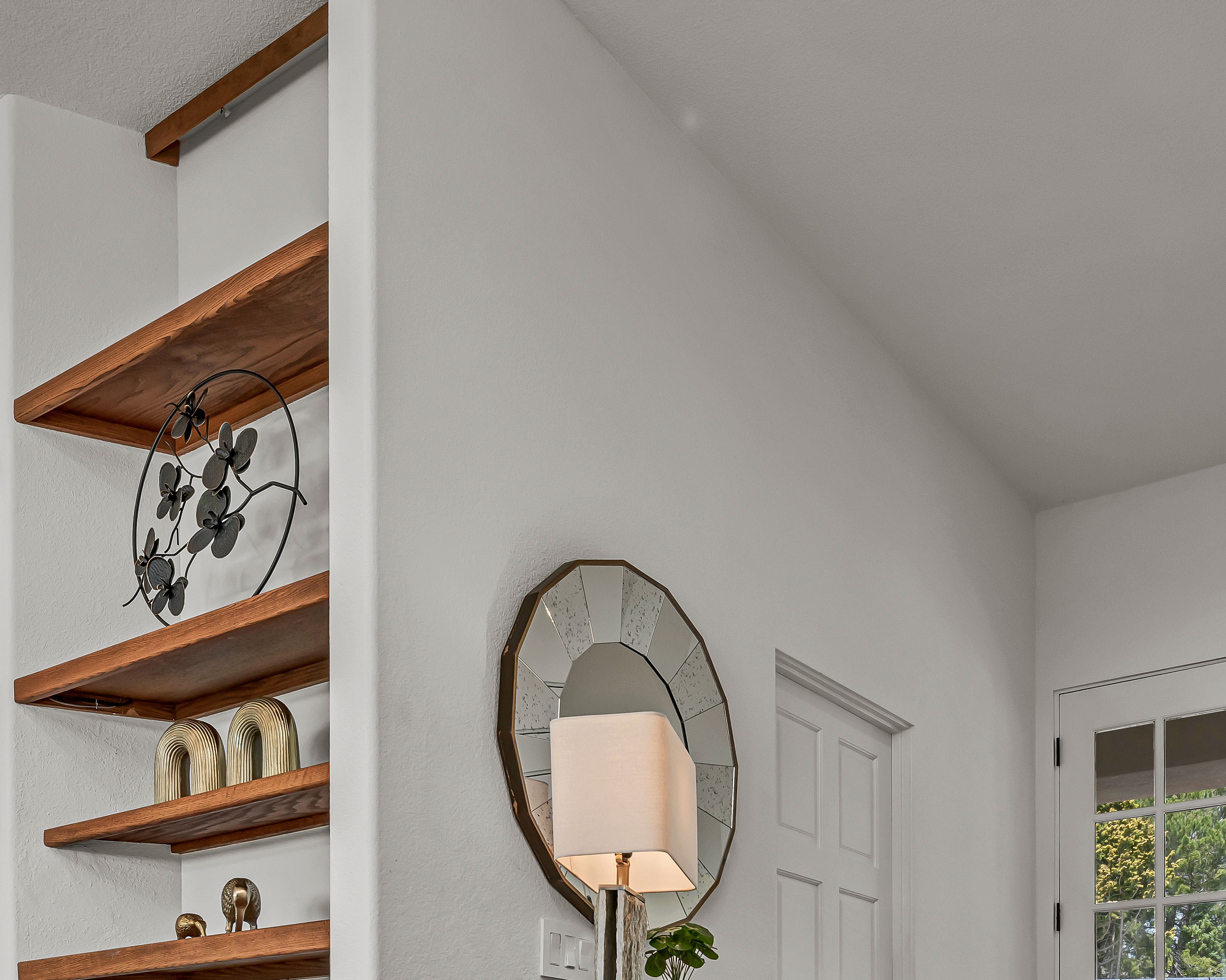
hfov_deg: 52.5
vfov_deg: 40.4
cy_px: 866
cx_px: 732
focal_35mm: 34
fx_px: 1234
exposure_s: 1/100
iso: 250
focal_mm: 17
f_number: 8
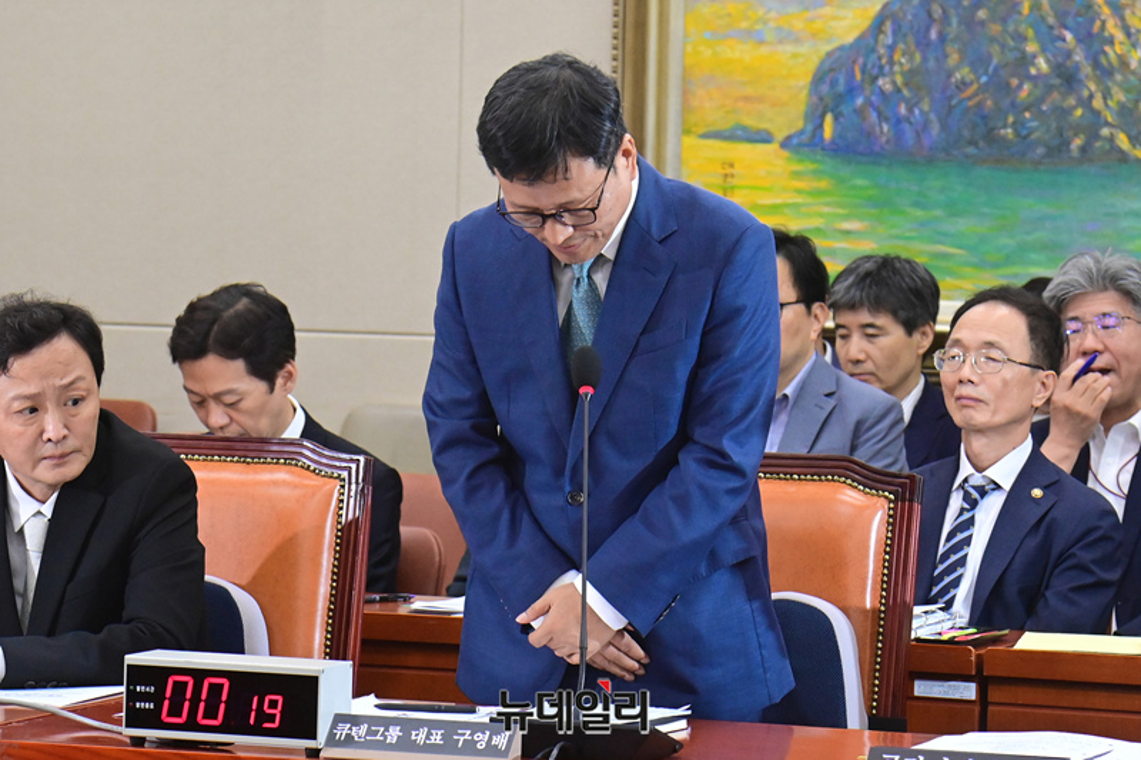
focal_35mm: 130
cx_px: 570
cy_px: 380
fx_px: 4119
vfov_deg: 10.5
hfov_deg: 15.8
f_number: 8
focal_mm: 130
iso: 6400
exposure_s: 1/250
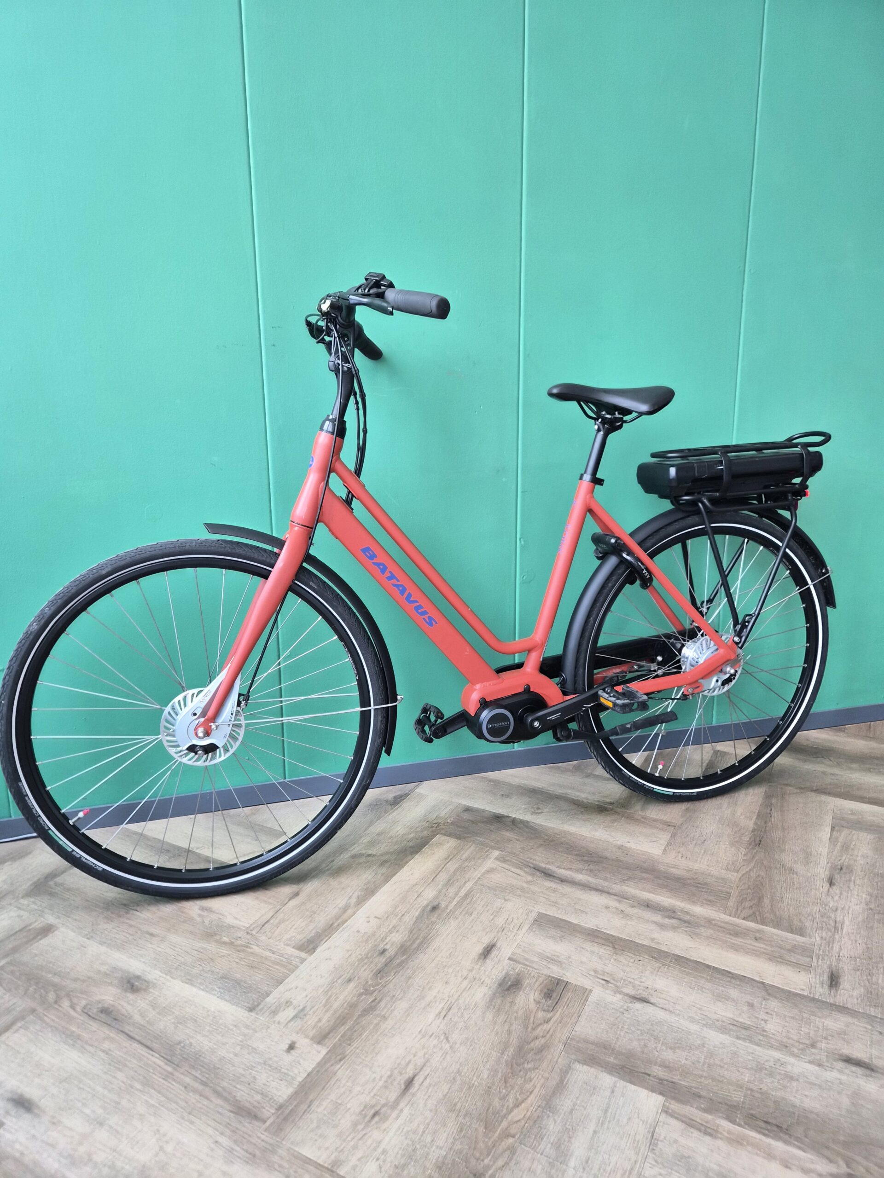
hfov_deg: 58.9
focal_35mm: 23
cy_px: 589
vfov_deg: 73.9
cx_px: 442
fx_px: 783
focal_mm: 5.4
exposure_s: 1/100
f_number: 1.8
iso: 160
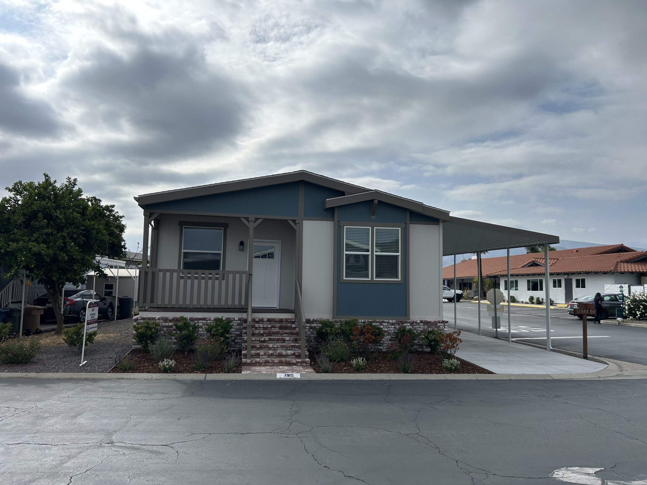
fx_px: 486
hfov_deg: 67.3
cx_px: 324
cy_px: 242
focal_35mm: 26
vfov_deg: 53.1
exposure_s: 1/10309
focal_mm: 5.7
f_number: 1.5
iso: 50
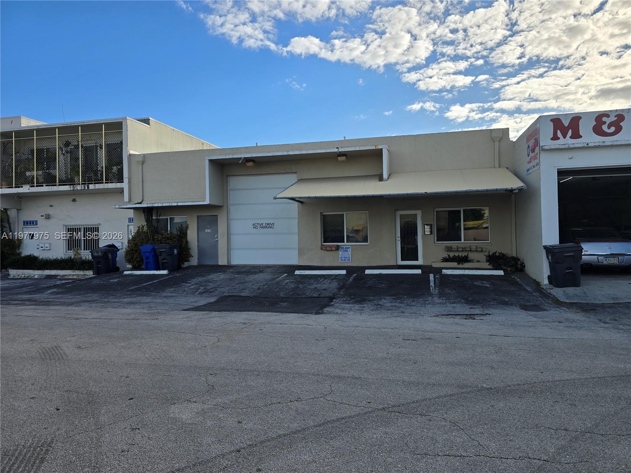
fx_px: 419
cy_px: 236
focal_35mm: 23
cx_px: 316
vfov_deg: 58.9
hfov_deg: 73.9
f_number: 1.7
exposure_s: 1/1195
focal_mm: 6.3
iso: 12
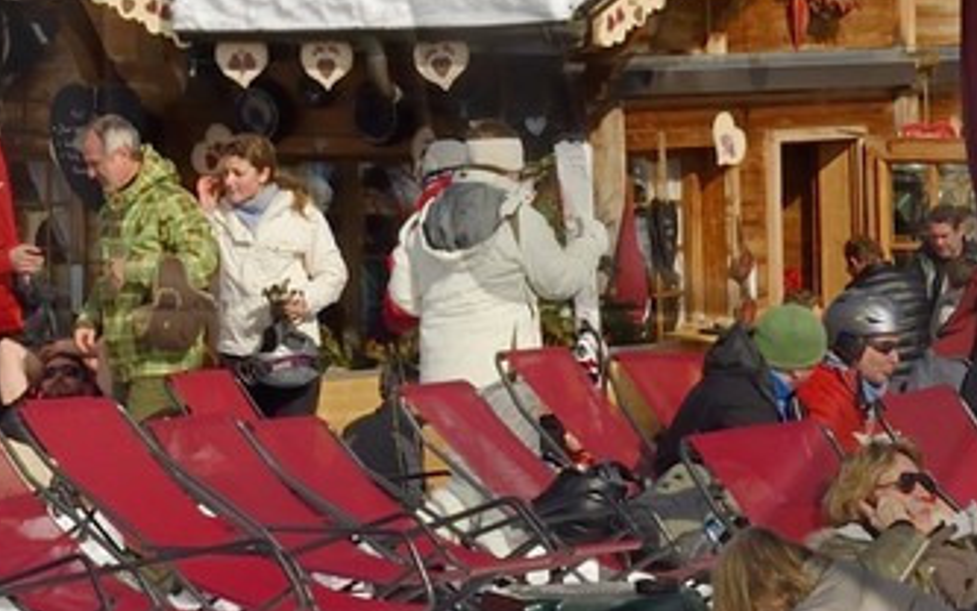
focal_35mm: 186
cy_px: -167
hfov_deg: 11.1
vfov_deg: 7.0
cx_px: -94
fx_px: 4952
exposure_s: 1/320
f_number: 18
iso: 200
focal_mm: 38
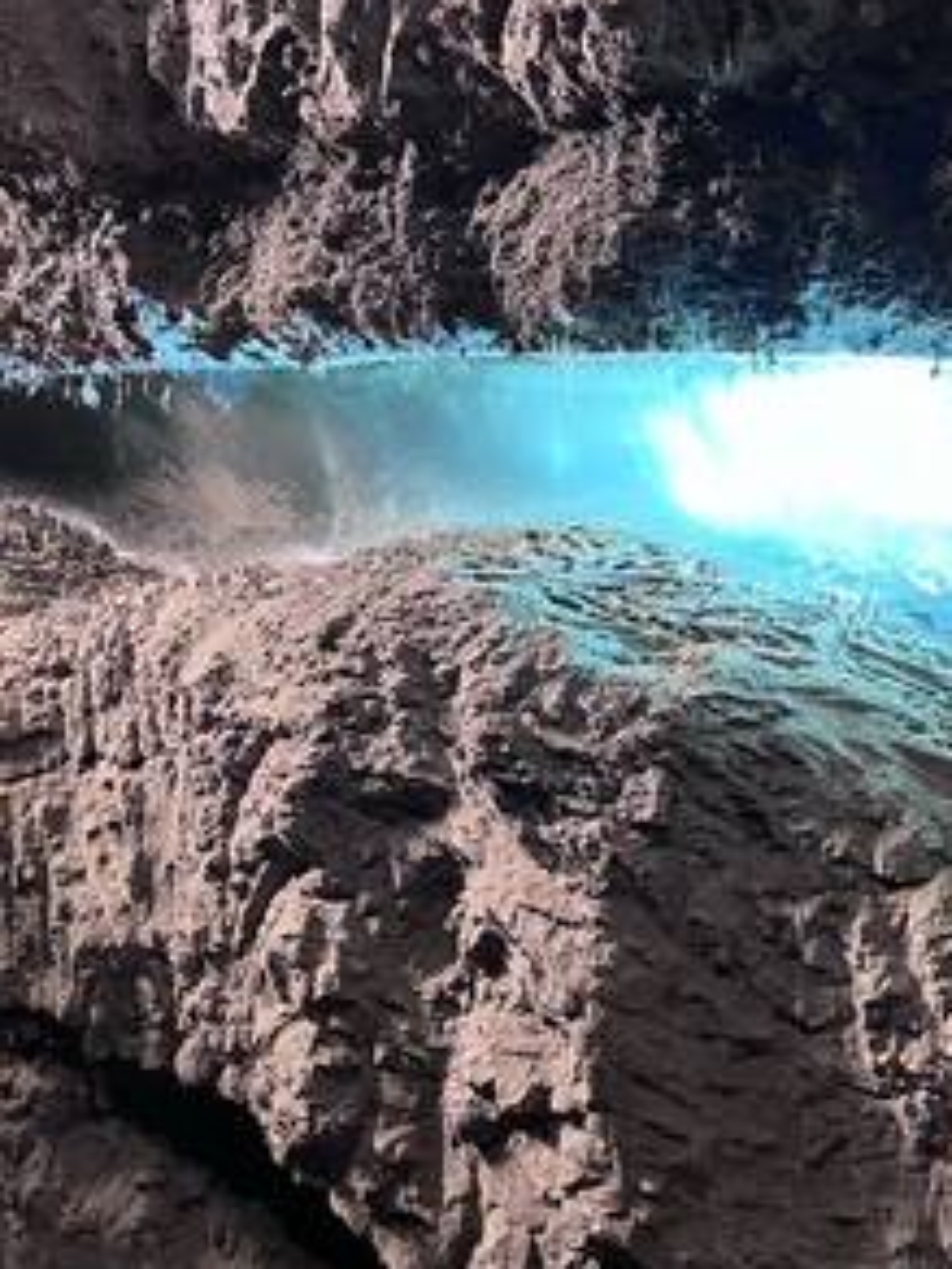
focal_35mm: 38
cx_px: 687
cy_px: 537
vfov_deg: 48.8
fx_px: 1393
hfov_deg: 37.0
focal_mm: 5.7
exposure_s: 1/60
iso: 200
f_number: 1.5
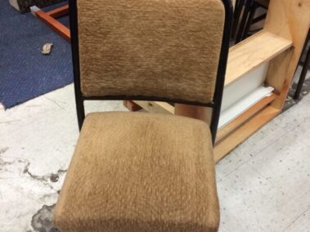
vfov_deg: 46.8
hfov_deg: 60.0
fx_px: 269
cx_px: 155
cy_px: 116
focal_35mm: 30
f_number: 2.2
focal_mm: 4.12
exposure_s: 1/30
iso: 64
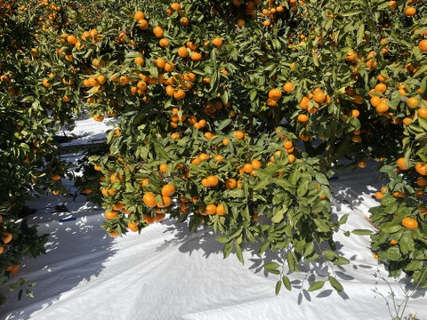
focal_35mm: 26
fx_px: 321
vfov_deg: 53.1
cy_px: 160
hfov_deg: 67.3
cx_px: 214
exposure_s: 1/3401
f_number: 1.6
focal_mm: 4.2
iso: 32
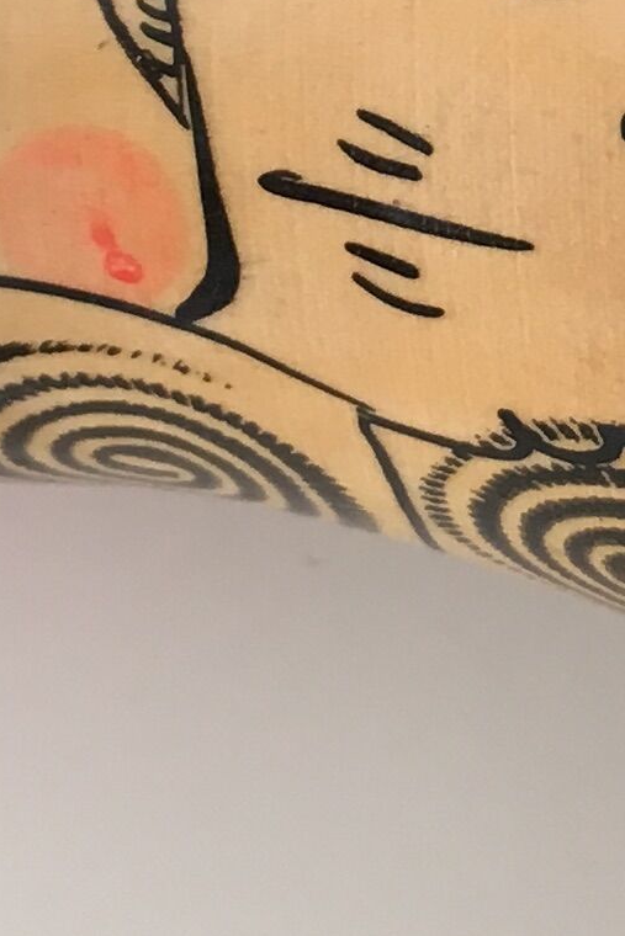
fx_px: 4164
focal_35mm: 160
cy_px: -105
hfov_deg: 8.4
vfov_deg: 12.6
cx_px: 862
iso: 25
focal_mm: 4.15
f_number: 2.2
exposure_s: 1/33
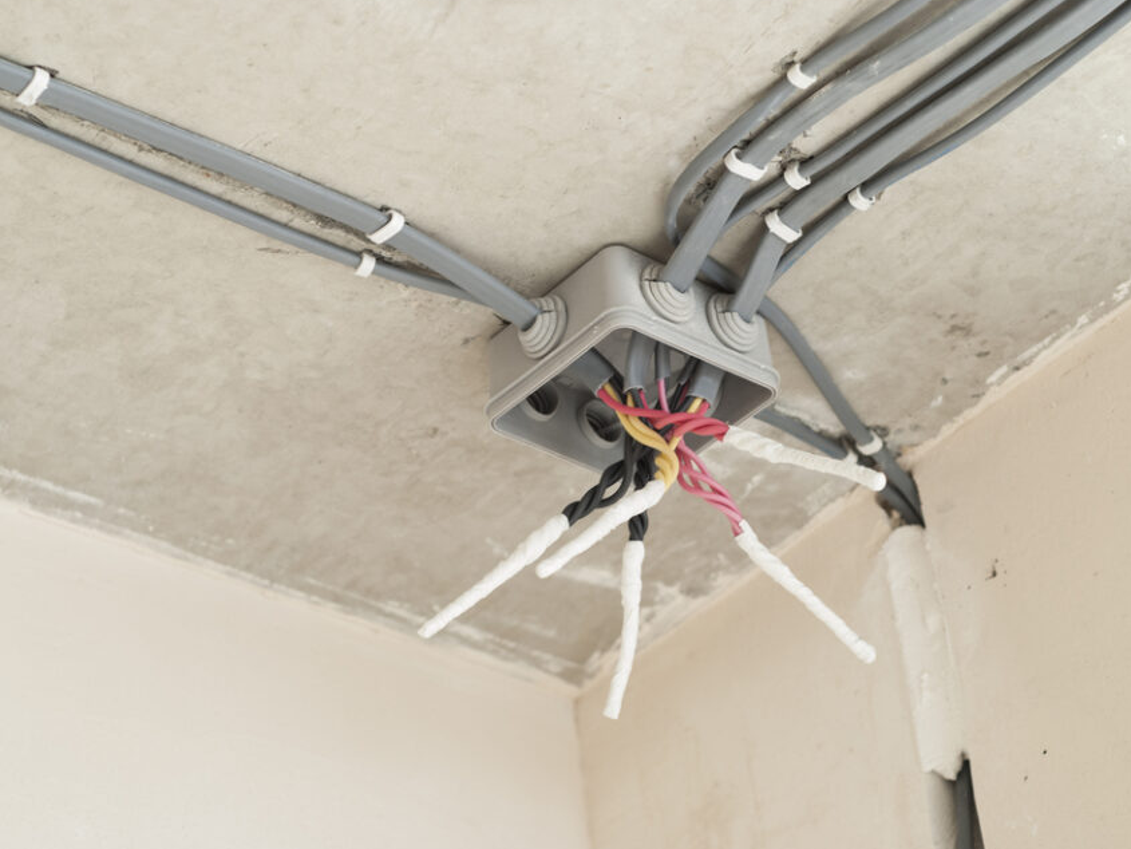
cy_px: 421
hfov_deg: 23.8
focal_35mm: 82
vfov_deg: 18.0
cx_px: 568
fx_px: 2680
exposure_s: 1/20
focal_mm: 50
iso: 100
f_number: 4.5
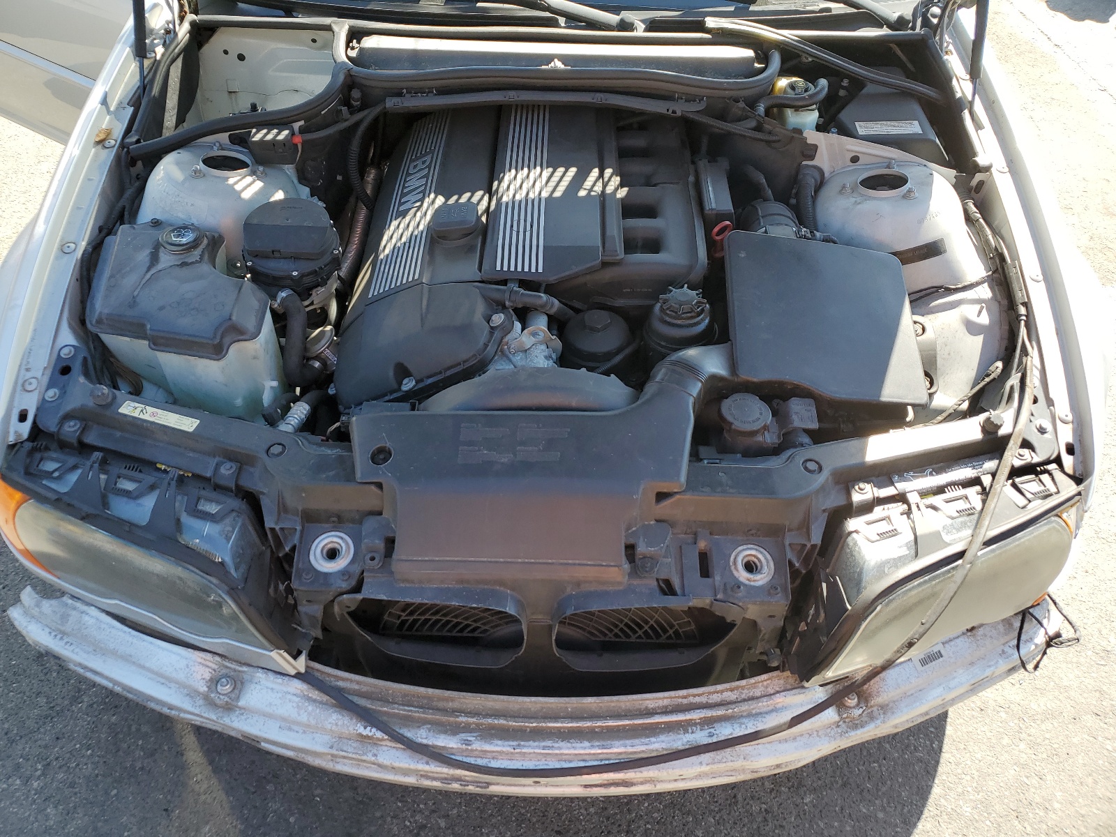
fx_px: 838
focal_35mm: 26
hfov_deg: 67.3
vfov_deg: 53.1
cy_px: 418
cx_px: 558
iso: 50
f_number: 1.5
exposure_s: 1/588
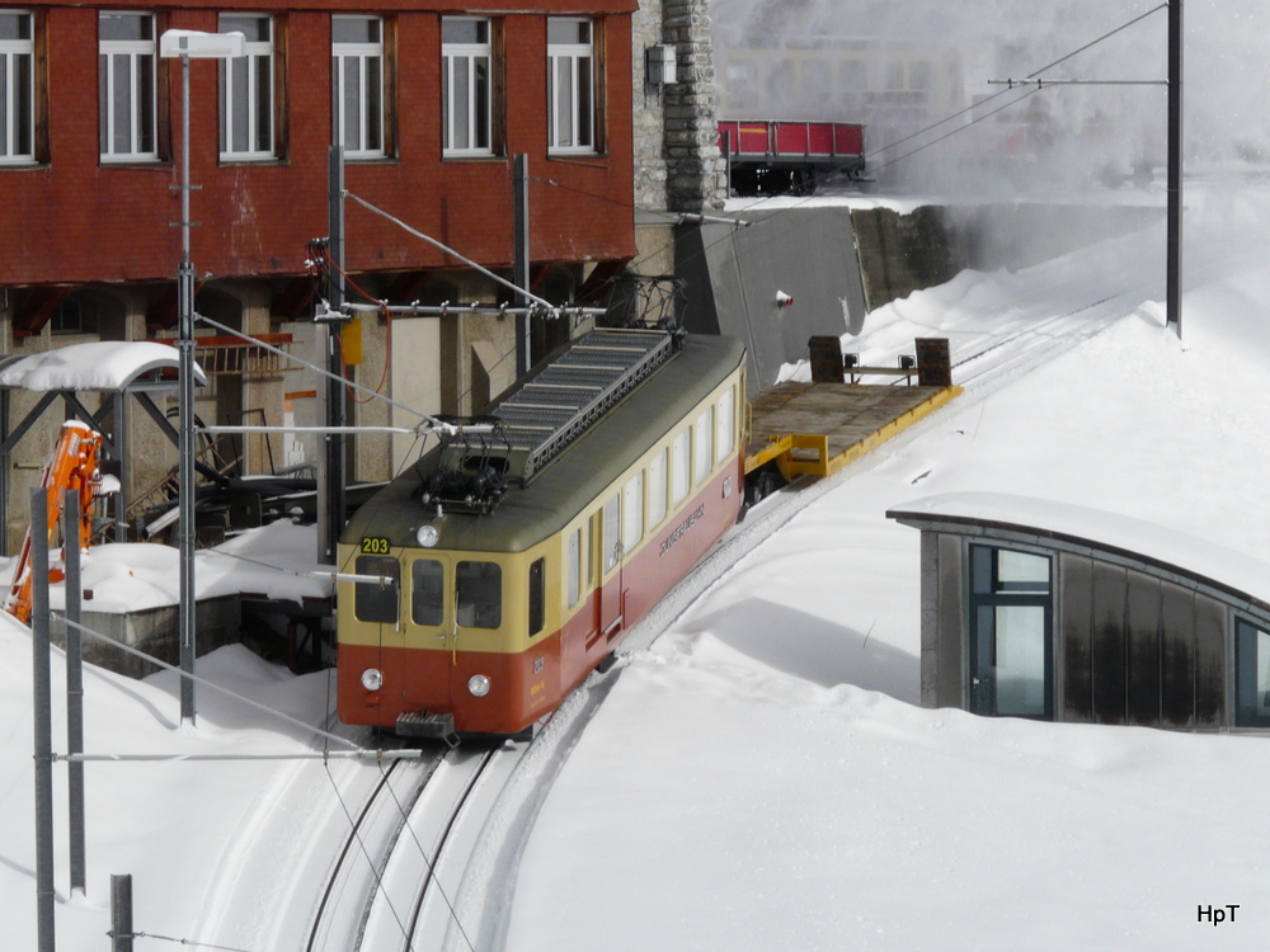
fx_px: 7264
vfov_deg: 7.5
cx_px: 635
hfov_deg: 10.0
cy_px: 476
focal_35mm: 198
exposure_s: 1/800
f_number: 8
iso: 100
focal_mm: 32.5
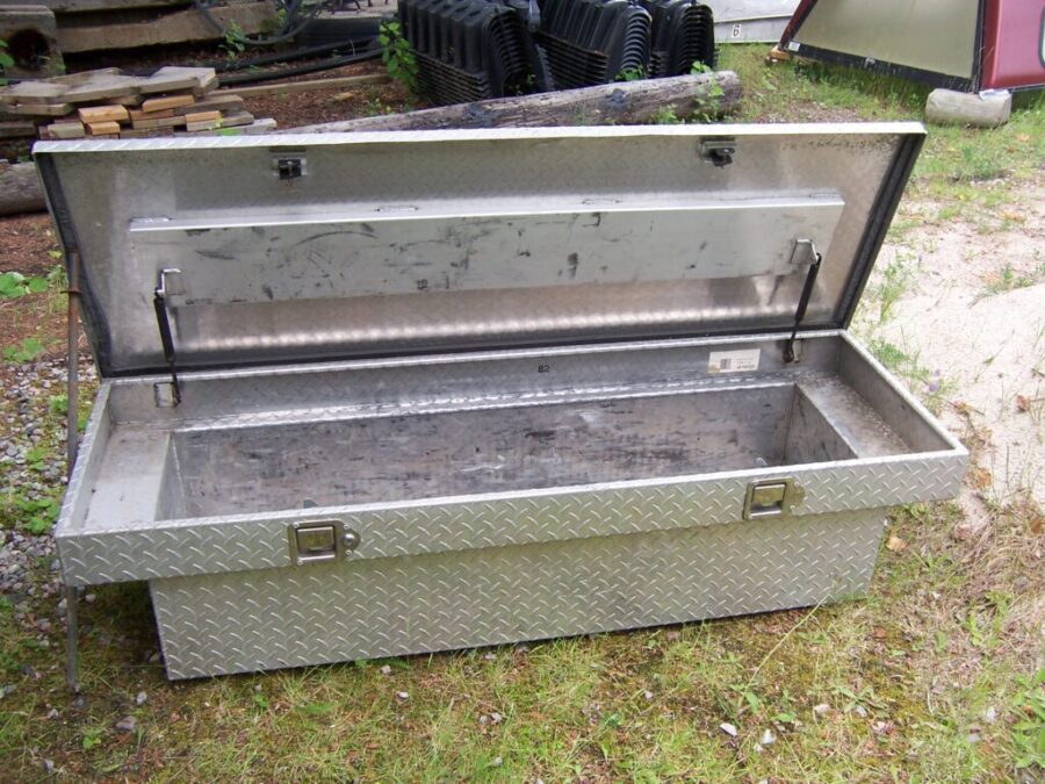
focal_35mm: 33
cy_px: 392
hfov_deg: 55.4
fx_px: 996
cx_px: 522
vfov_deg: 42.9
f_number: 3.4
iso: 80
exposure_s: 1/90
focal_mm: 5.5
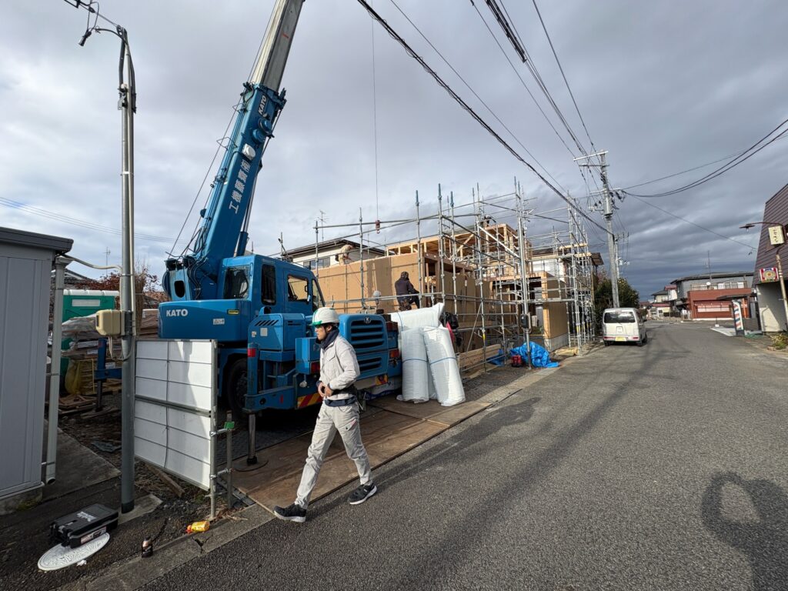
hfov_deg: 102.1
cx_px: 394
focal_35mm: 14
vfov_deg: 85.7
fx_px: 319
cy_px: 296
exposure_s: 1/1198
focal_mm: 2.22
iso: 50
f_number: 2.2
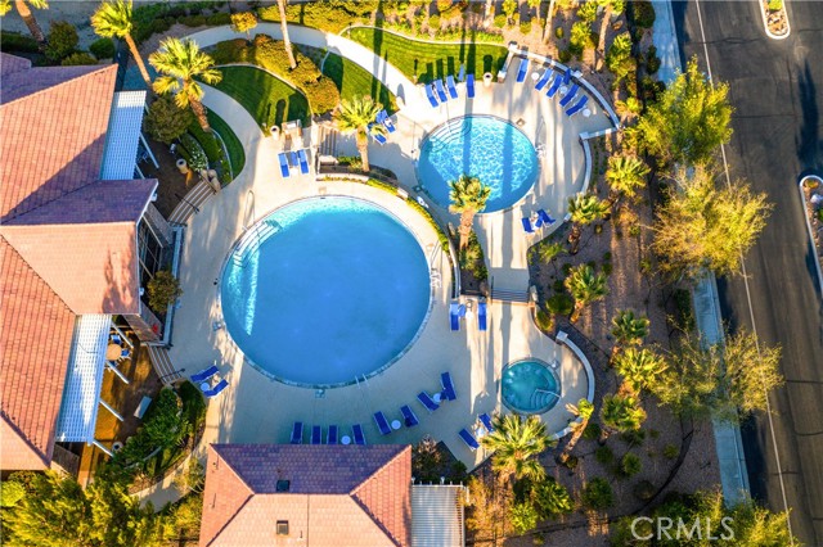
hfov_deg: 65.5
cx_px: 412
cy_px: 274
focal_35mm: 28
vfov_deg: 46.4
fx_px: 640
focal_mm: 10.26
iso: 100
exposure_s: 1/80
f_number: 3.5
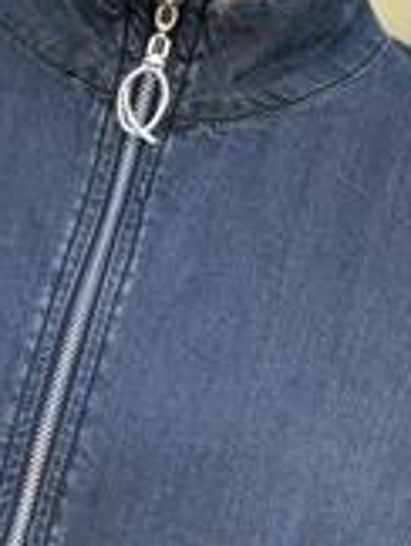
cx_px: 13
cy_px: 238
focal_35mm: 394
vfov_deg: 5.0
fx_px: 6221
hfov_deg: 3.8
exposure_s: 1/133
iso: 64
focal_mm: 15.66
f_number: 2.8
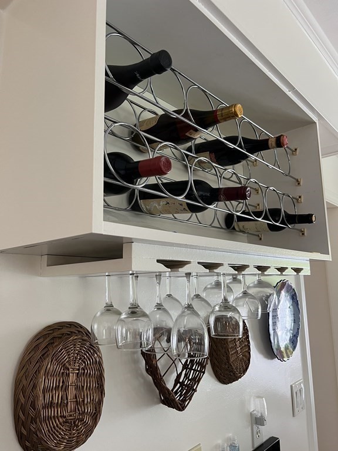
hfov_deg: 53.1
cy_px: 226
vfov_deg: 67.3
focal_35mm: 26
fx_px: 338
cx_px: 169
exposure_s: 1/60
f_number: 1.5
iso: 100
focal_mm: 5.7
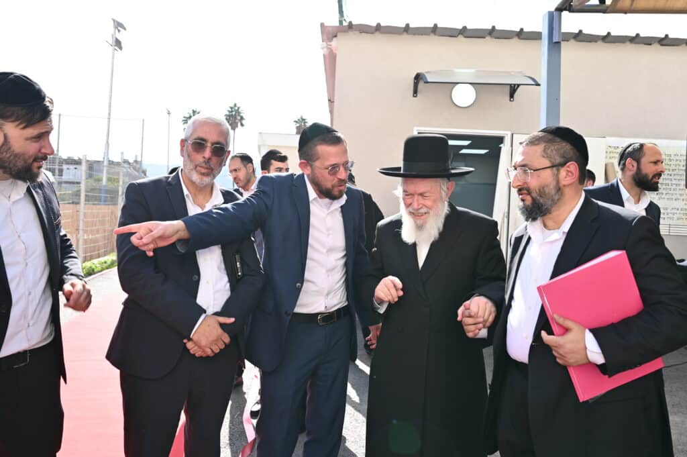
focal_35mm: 30
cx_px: 344
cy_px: 228
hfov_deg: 62.0
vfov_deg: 43.5
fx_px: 572
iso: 100
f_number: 5.6
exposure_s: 1/200
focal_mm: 30
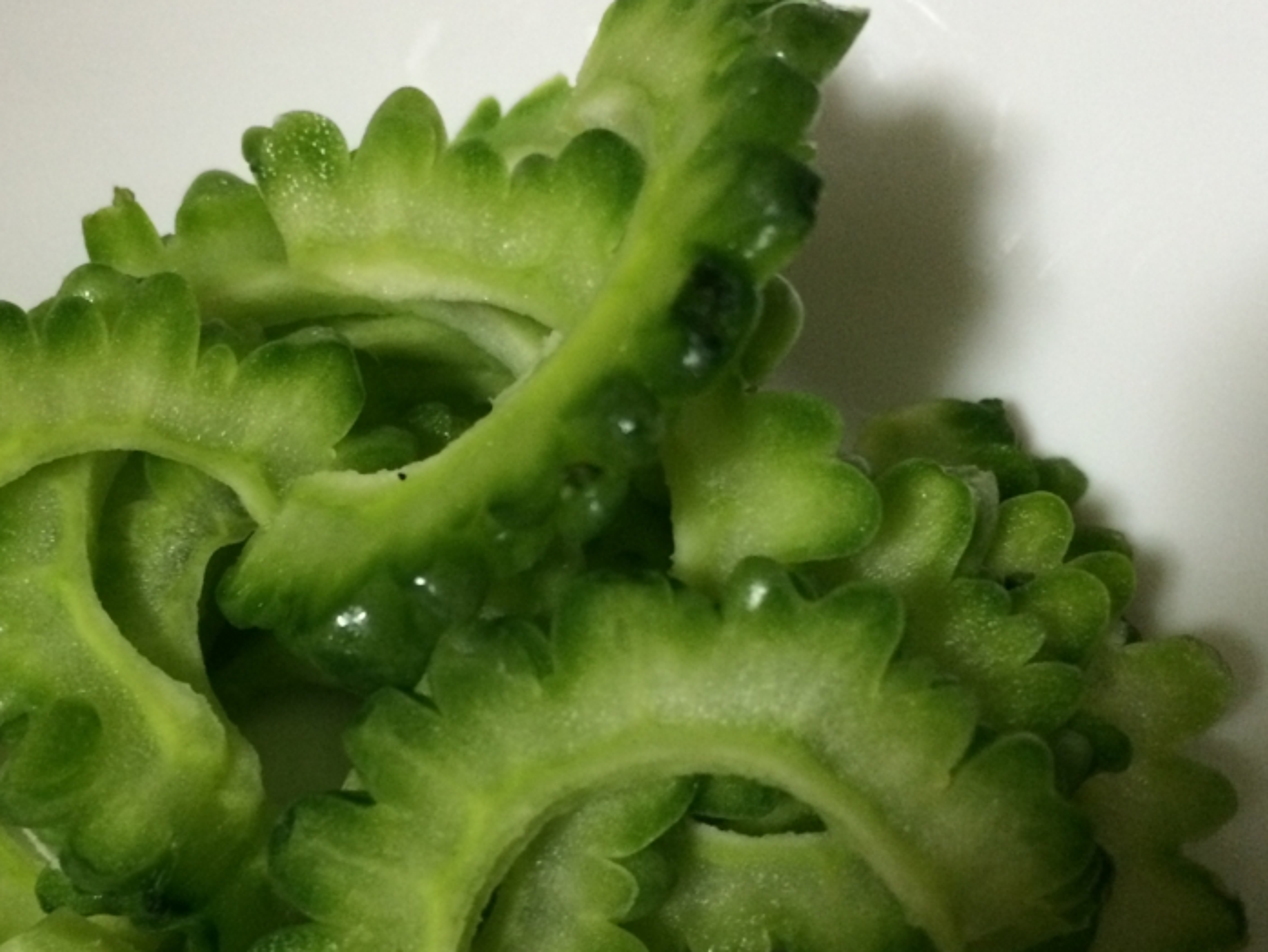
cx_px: 456
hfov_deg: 42.5
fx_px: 1612
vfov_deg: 32.7
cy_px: 618
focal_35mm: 44
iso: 320
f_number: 2.2
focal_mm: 4.12
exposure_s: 1/17
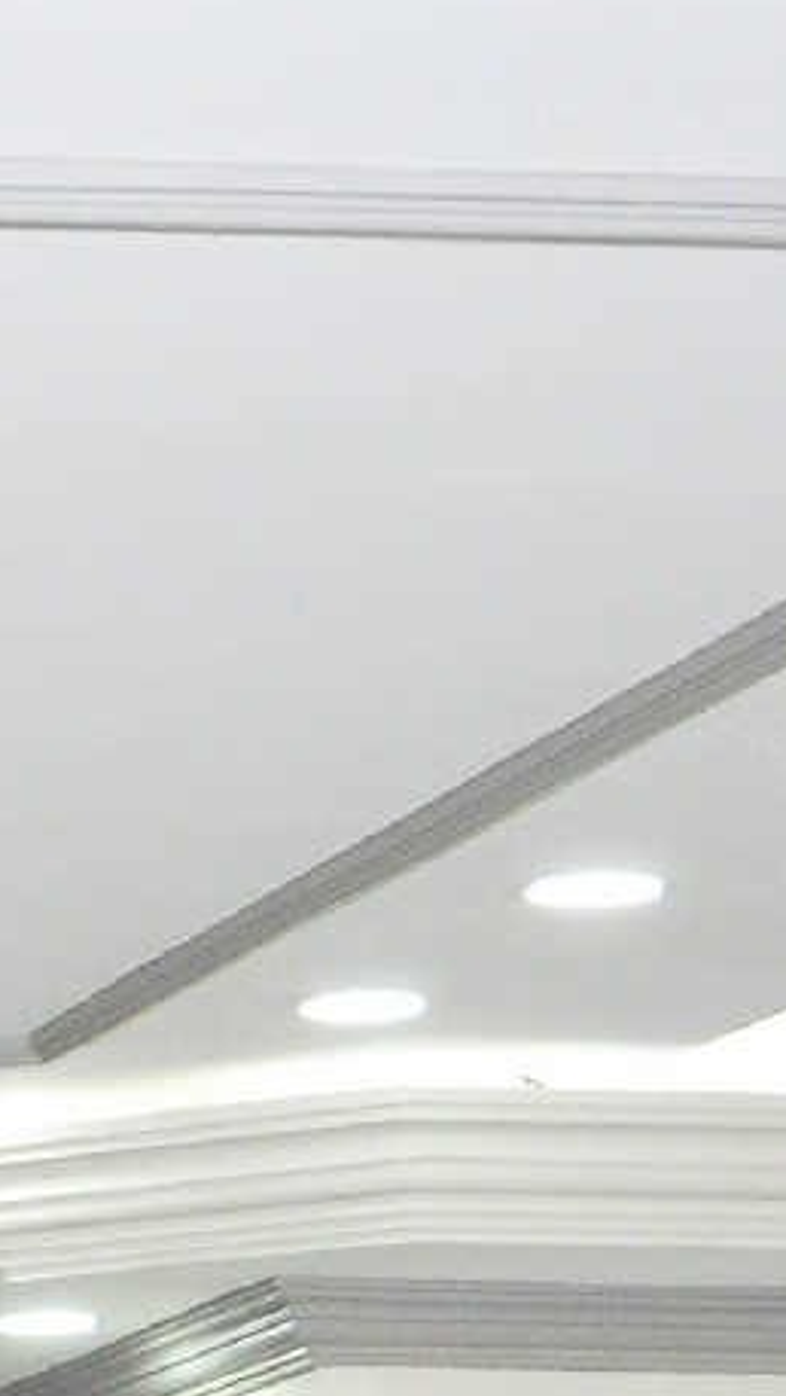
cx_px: -1371
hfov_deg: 6.3
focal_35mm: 181
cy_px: 1826
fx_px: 6699
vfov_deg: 11.6
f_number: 4
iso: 1600
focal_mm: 22
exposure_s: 1/160
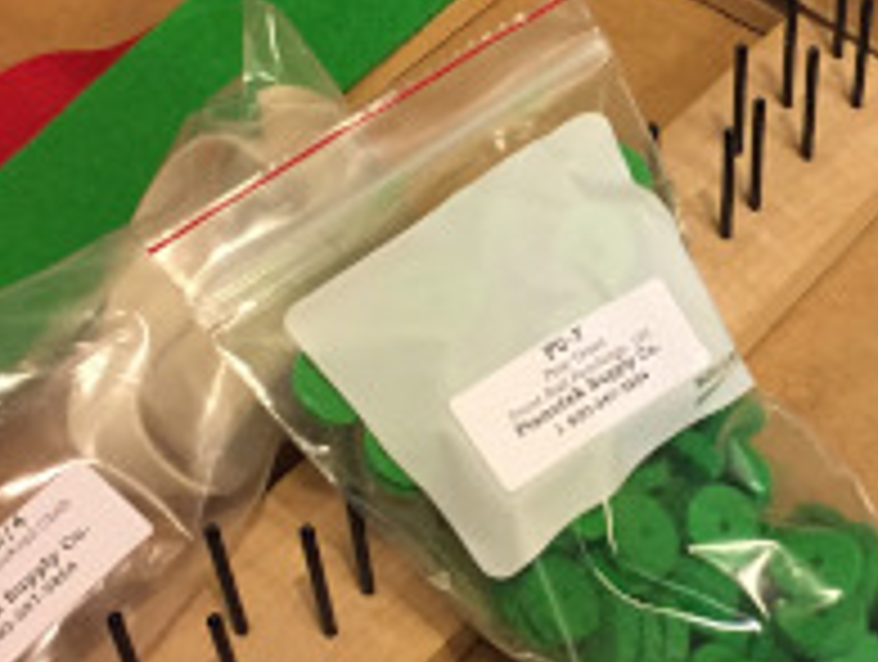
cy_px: 259
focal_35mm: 75
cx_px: 655
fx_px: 1906
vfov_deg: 19.7
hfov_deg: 25.6
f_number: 2.2
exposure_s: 1/17
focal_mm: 4.15
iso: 250
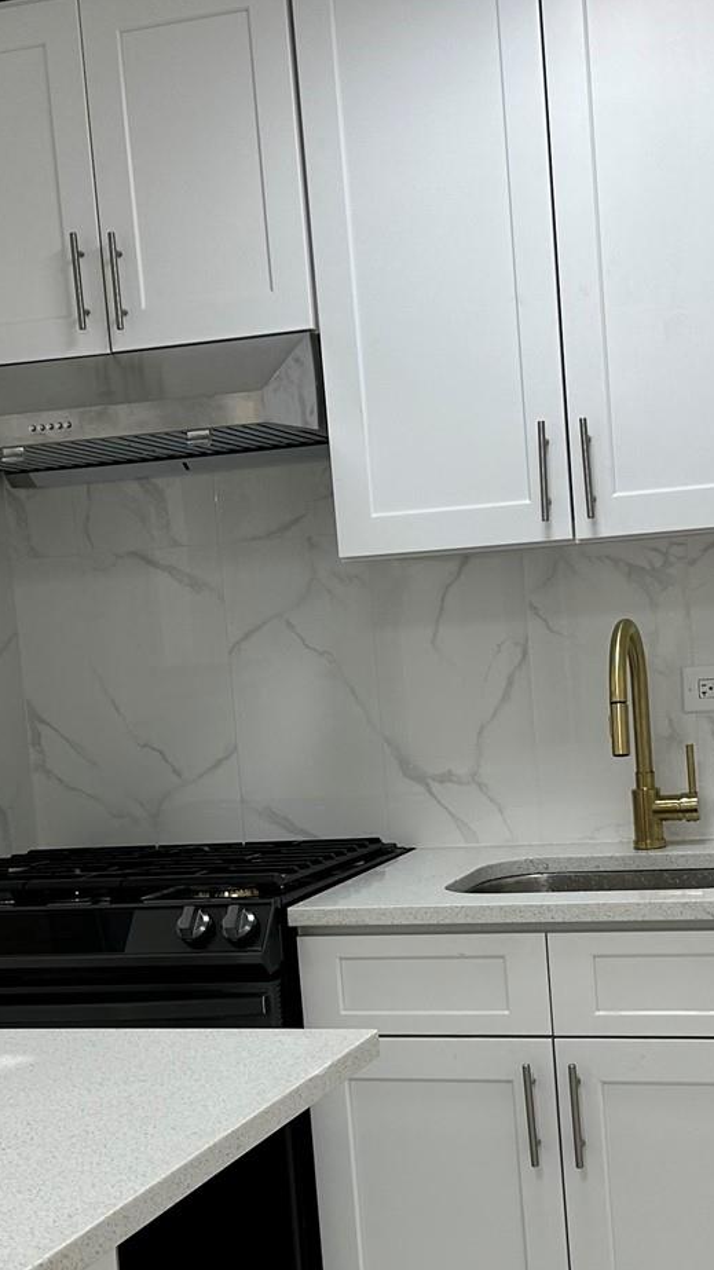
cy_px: 809
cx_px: 413
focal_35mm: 58
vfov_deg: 35.8
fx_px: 1953
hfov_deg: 20.7
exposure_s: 1/120
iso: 100
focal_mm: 6.86
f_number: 1.78
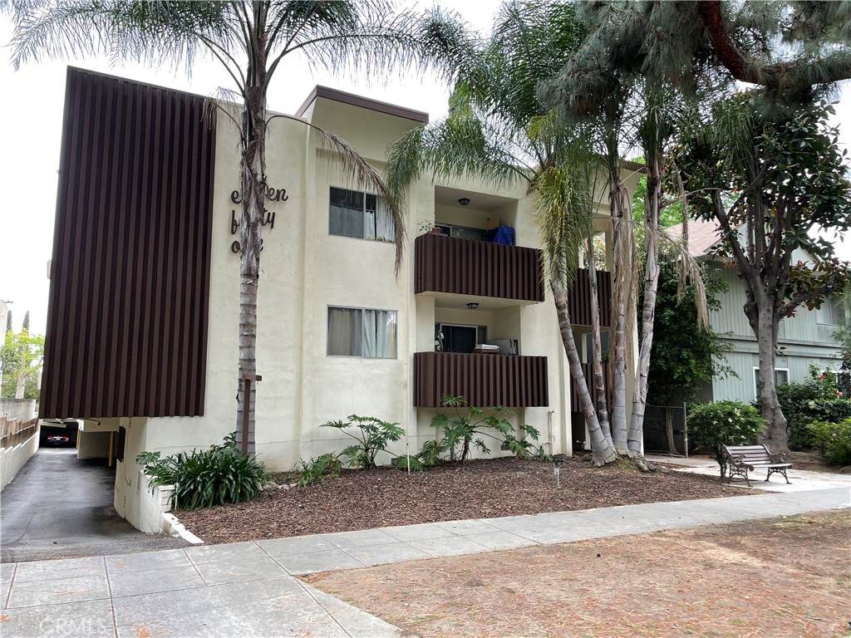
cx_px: 426
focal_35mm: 26
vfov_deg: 53.1
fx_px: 639
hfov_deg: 67.3
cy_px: 319
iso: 50
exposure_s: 1/121
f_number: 1.6
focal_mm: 4.2
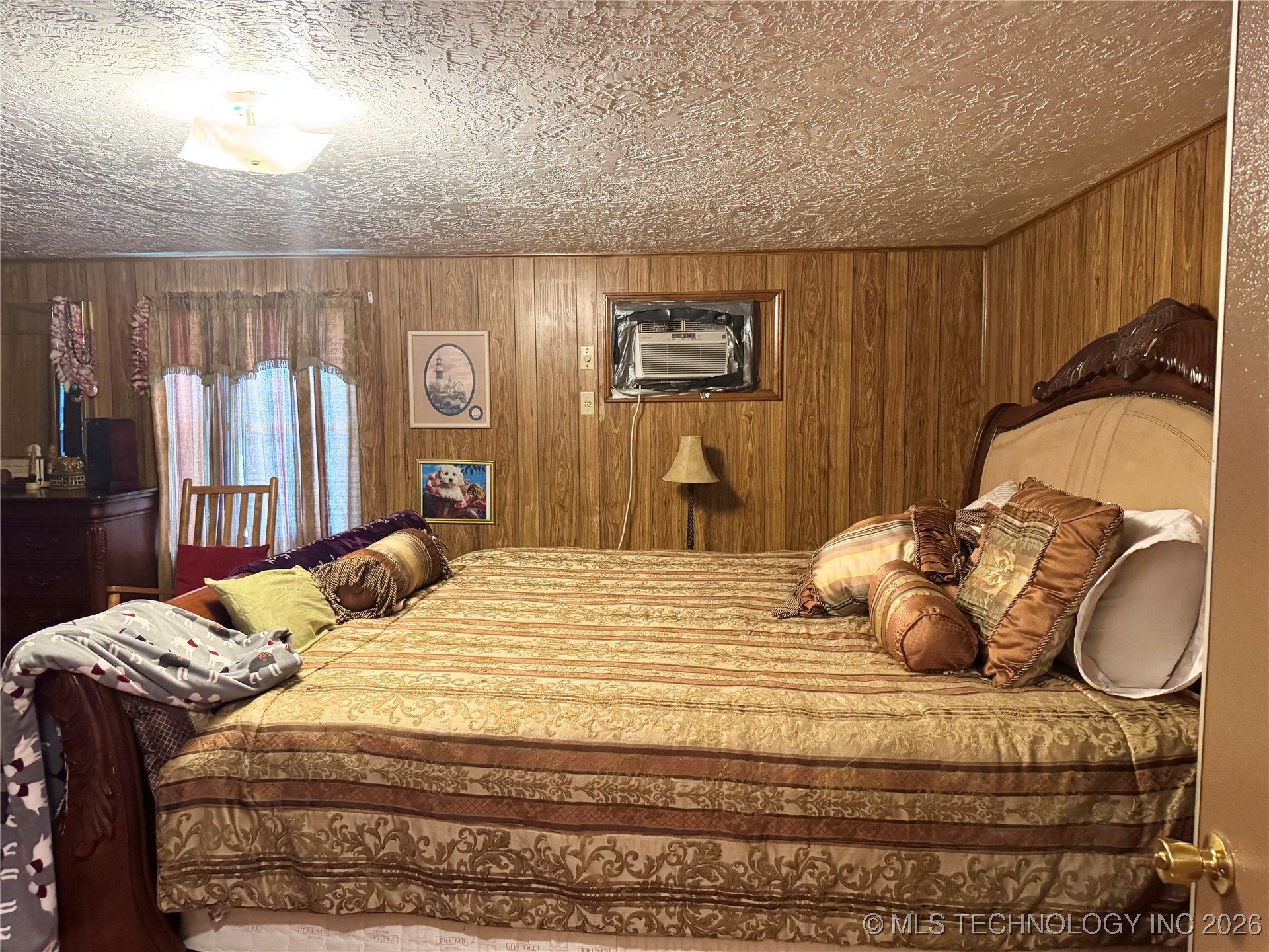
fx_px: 880
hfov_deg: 71.6
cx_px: 634
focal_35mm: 24
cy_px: 476
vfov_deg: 56.8
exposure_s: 1/60
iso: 800
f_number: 1.78
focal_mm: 6.76
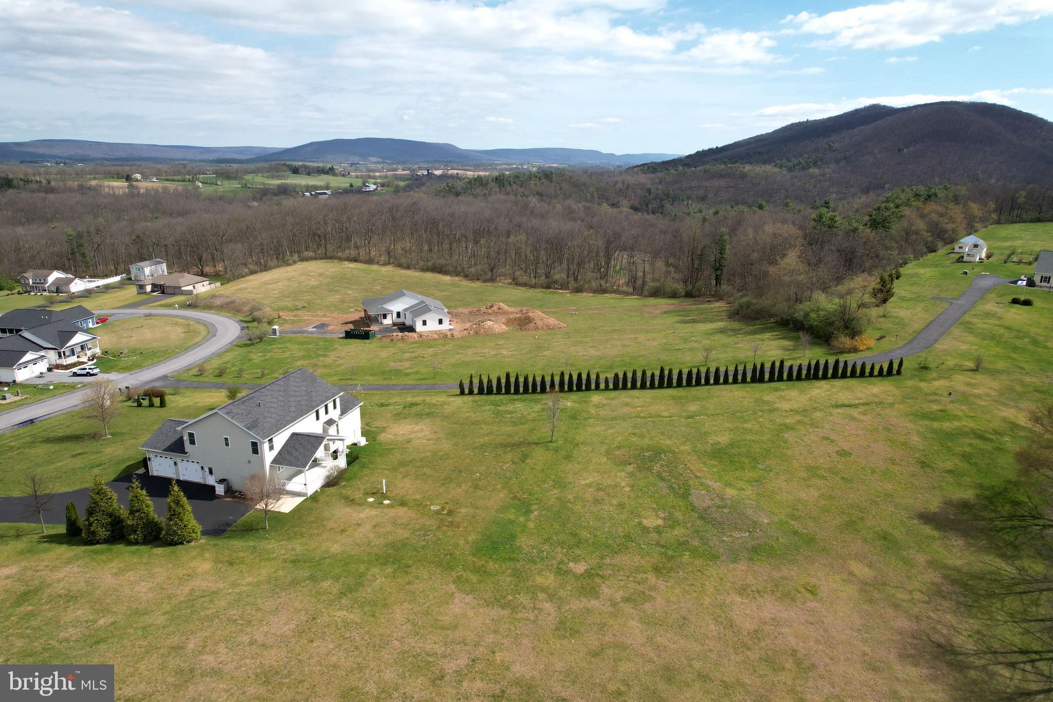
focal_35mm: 22
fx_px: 643
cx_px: 526
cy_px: 351
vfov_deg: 57.2
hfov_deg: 78.6
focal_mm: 8.38
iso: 120
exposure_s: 1/2500
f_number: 2.8
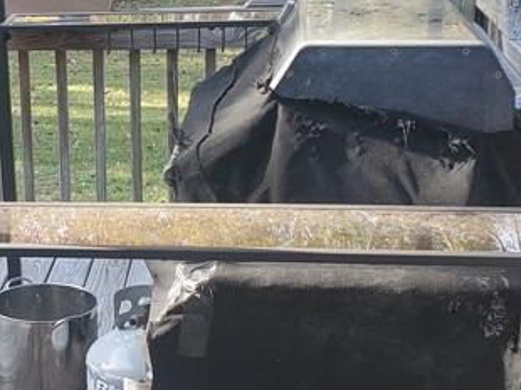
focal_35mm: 86
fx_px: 1293
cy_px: 200
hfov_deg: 22.2
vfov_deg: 17.1
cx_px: 52
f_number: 2.4
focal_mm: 4.3
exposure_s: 1/123
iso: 50
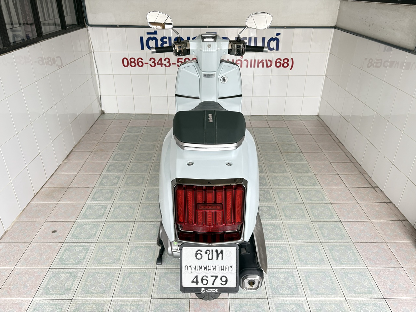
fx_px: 312
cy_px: 156
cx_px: 208
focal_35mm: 26
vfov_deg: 53.1
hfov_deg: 67.3
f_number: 1.6
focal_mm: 5.96
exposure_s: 1/63
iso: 125
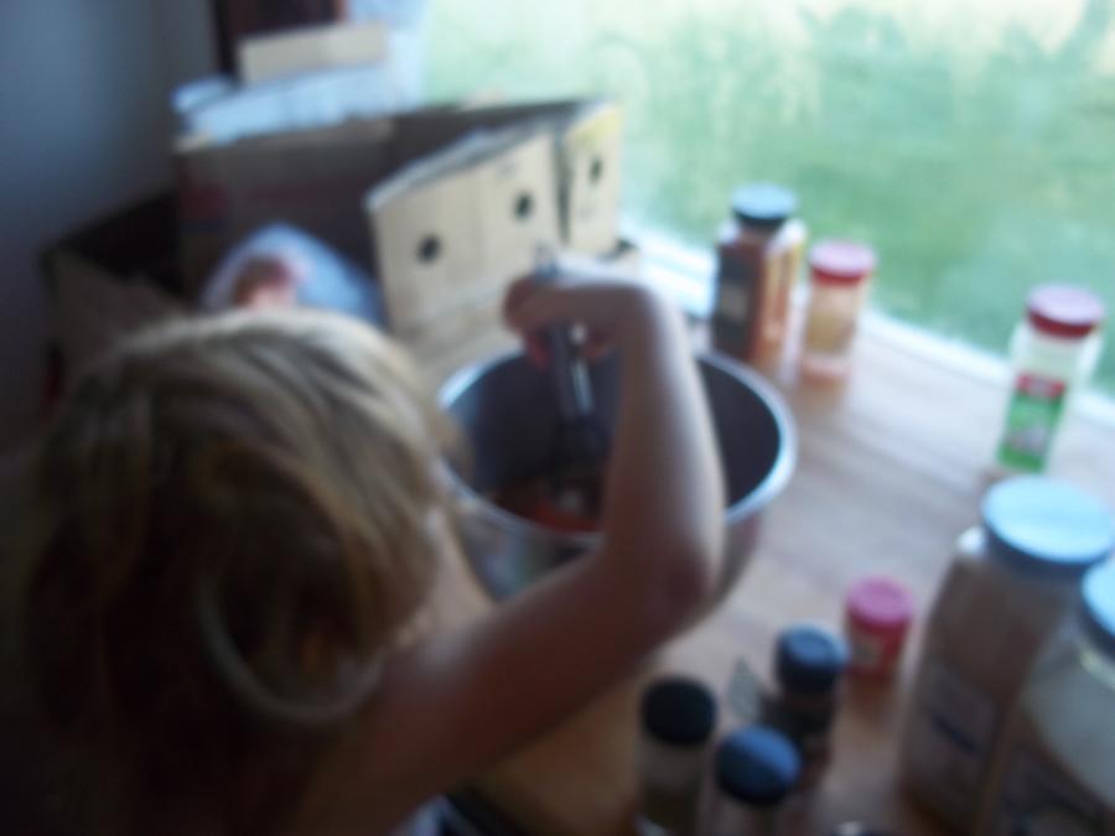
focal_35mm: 36
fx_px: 1160
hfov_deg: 51.4
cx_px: 558
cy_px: 418
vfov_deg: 39.7
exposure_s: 1/50
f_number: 3.1
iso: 80
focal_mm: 6.5
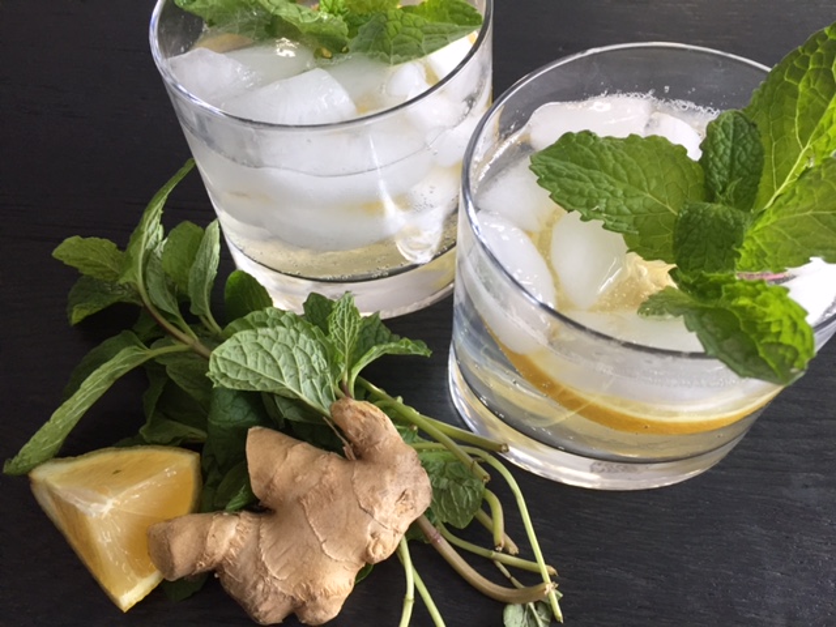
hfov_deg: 61.7
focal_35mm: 29
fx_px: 700
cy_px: 314
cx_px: 418
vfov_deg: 48.2
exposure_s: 1/30
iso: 50
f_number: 2.2
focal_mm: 4.15
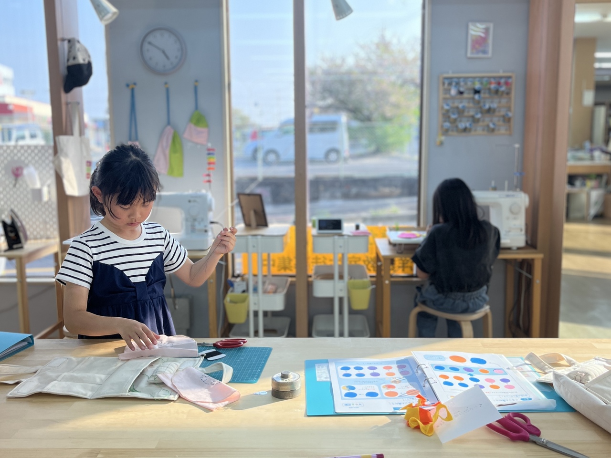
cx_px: 306
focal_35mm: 26
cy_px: 229
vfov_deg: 53.1
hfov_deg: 67.3
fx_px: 459
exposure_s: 1/370
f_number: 1.6
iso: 50
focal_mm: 5.1
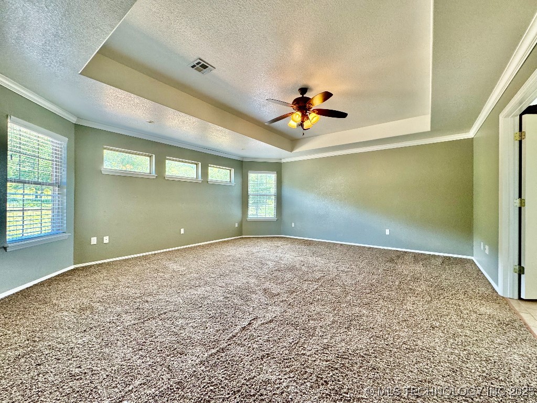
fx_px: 217
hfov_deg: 102.1
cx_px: 268
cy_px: 202
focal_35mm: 14
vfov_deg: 85.7
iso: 250
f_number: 2.2
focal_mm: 2.22
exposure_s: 1/120
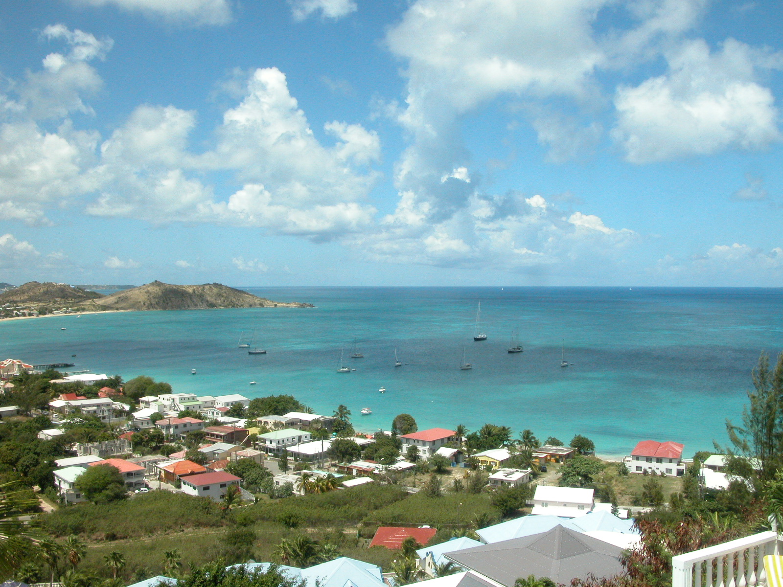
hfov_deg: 52.6
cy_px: 294
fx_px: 792
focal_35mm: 35
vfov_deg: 40.7
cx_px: 392
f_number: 5
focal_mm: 8.9
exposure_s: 1/1901
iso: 200
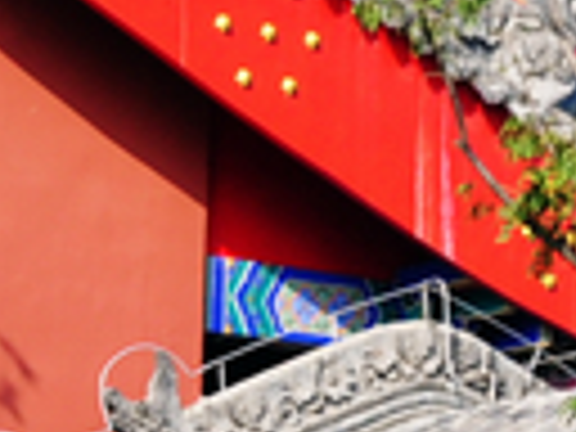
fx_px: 3544
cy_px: 1217
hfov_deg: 9.0
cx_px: -351
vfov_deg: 6.5
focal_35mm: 213
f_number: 9
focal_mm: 22
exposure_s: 1/320
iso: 200
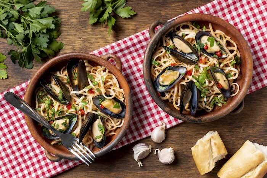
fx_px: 389
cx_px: 134
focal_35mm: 52
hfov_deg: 37.8
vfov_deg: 25.8
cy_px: 89
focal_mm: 35
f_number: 8
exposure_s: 1/160
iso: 250
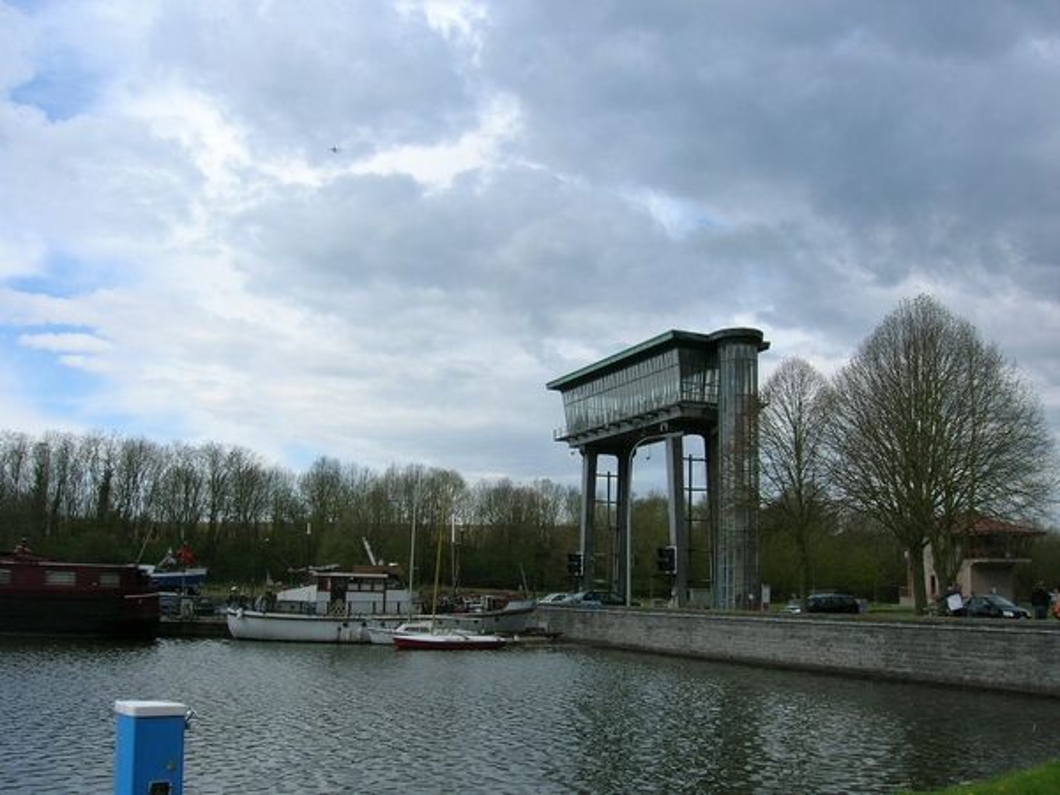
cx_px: 530
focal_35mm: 34
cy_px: 398
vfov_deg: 41.8
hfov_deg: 54.0
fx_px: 1041
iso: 50
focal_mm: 5.7
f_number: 4.9
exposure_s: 1/316
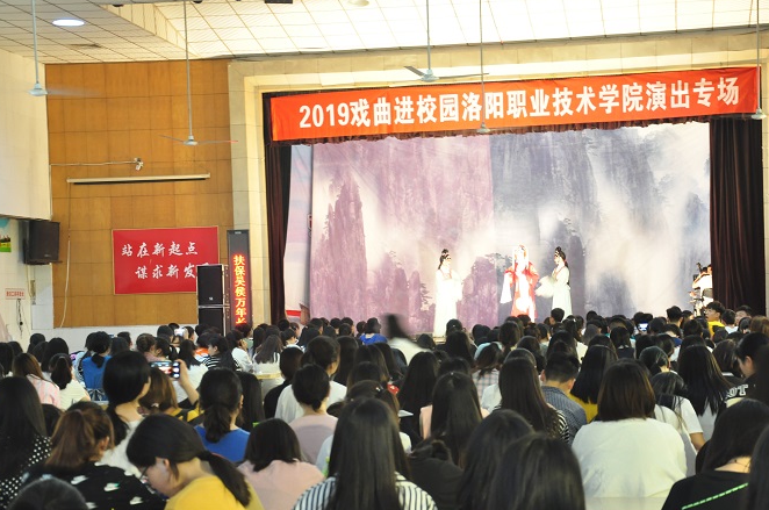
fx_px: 1740
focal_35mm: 82
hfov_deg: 24.9
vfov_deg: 16.7
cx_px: 433
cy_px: 307
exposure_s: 1/8
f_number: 5.6
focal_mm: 45
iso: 800
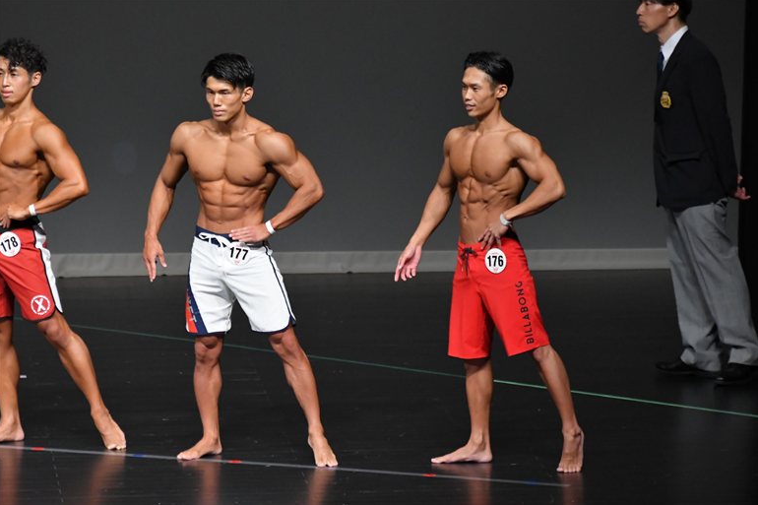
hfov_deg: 6.5
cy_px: 252
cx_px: 378
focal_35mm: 317
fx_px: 6673
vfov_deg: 4.3
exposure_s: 1/400
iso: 4000
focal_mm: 210
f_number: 5.6
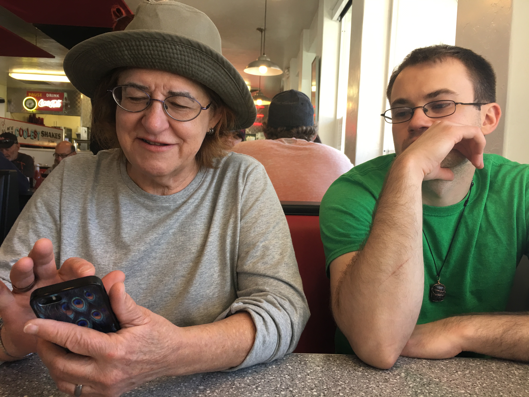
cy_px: 198
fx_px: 443
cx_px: 264
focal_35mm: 29
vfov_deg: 48.2
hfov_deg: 61.7
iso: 25
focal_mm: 4.15
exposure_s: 1/30
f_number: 2.2
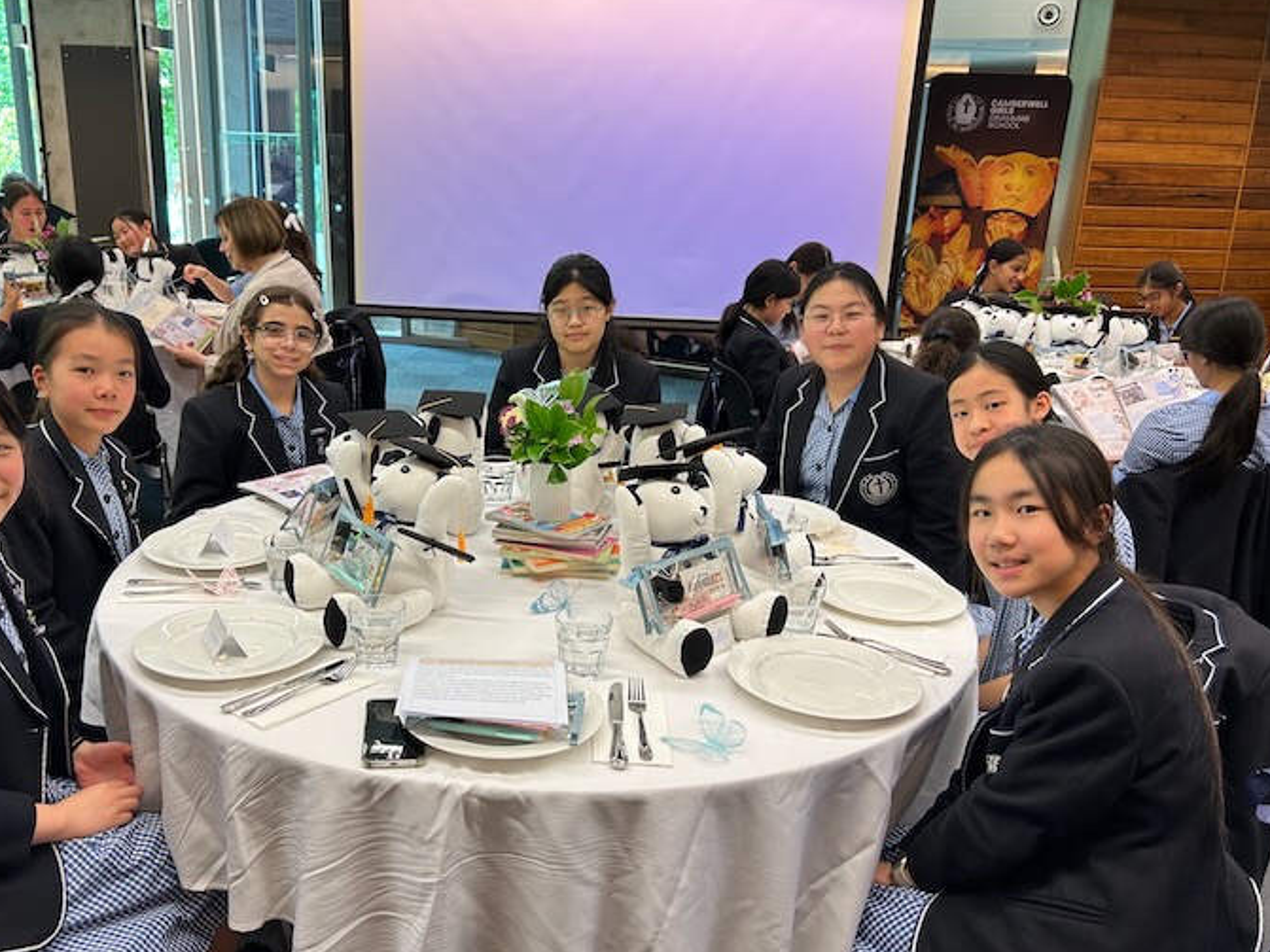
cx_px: 538
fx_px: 1137
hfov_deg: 58.1
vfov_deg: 45.4
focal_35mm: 31
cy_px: 496
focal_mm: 5.7
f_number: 1.5
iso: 64
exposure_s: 1/50
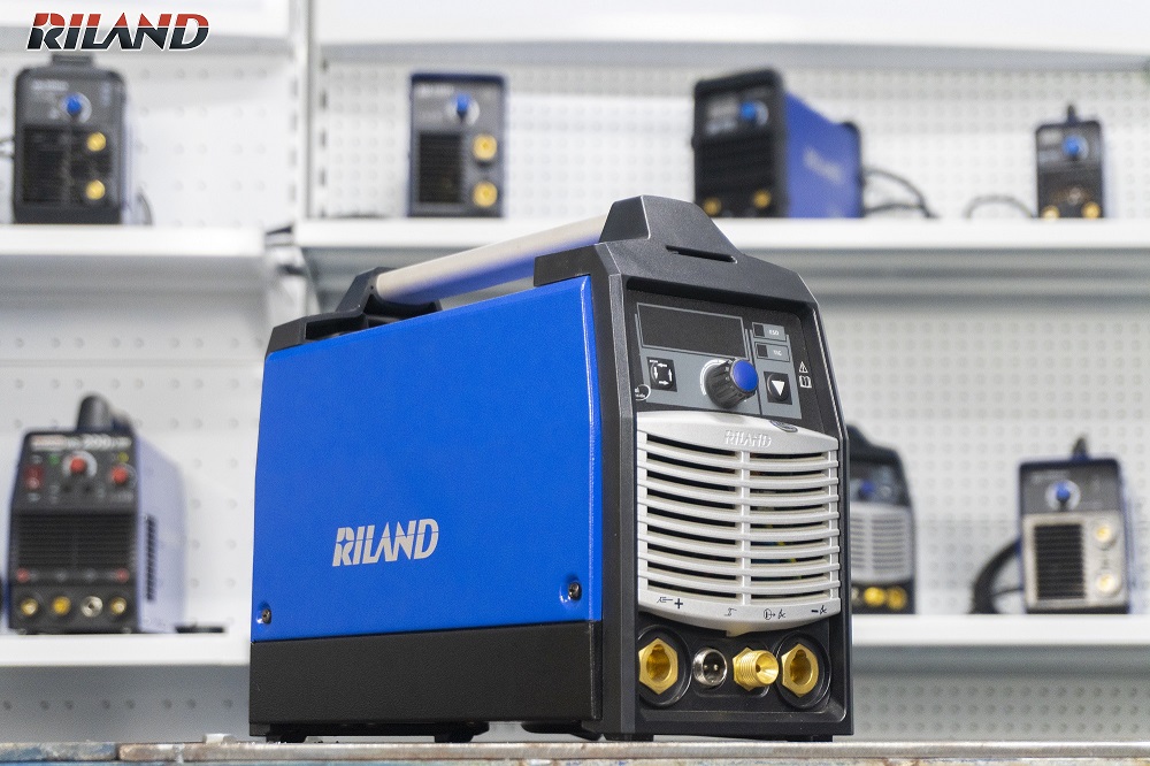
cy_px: 383
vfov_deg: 18.2
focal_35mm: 75
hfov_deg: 27.0
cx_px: 575
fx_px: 2395
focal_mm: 50
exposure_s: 1/60
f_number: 5.6
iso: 2000
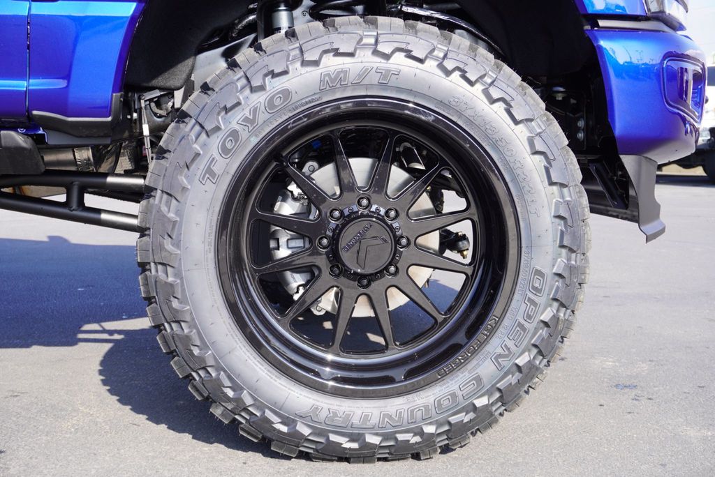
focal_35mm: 50
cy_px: 238
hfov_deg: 39.9
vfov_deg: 27.3
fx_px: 984
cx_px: 358
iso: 100
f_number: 7.1
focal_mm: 33
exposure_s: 1/80
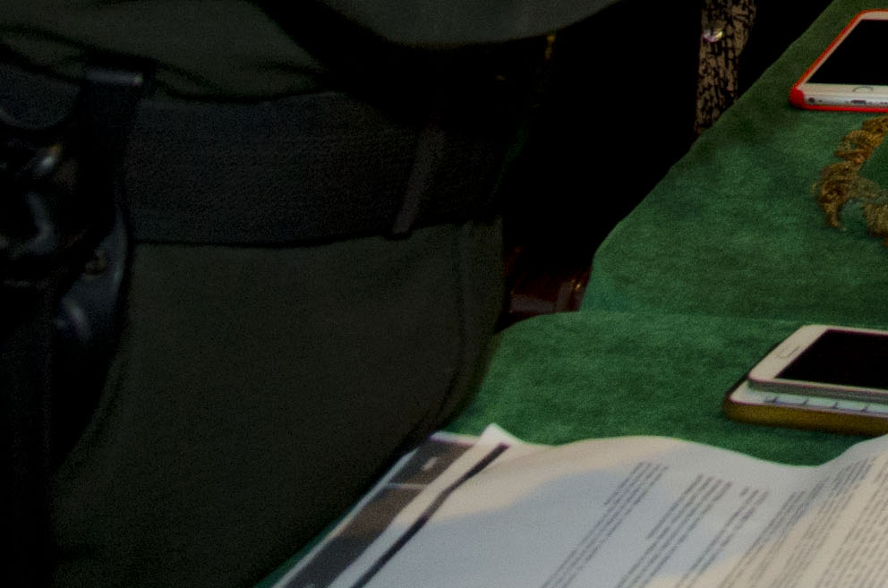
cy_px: -852
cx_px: 1332
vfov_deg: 7.7
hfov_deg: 12.0
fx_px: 4037
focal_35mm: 164
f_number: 4
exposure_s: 1/60
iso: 800
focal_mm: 22
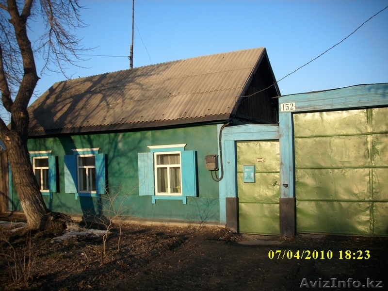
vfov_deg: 45.4
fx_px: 347
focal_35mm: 31
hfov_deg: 58.4
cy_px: 146
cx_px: 194
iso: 50
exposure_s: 1/168
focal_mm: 6.2
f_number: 5.6
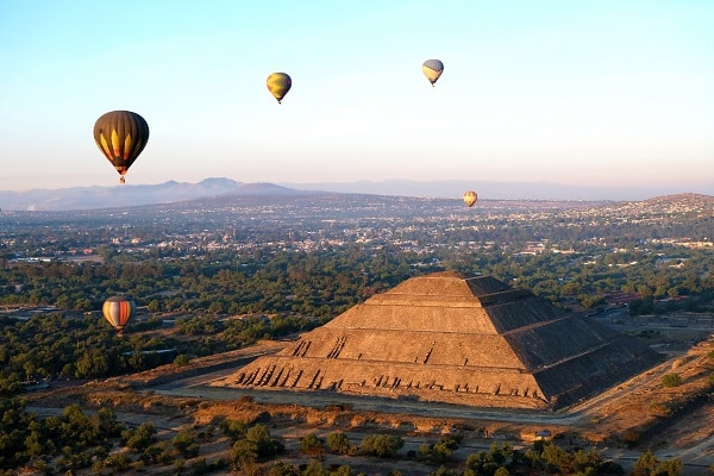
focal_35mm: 59
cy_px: 238
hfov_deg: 33.9
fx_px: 1170
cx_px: 357
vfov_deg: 23.0
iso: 320
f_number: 3.6
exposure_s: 1/800
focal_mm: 39
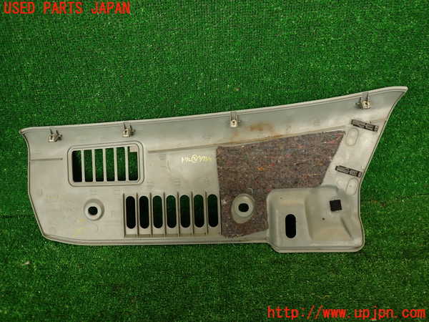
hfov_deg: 69.4
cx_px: 214
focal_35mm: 25
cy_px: 161
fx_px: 310
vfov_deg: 54.9
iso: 160
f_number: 2
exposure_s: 1/60
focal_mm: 4.5
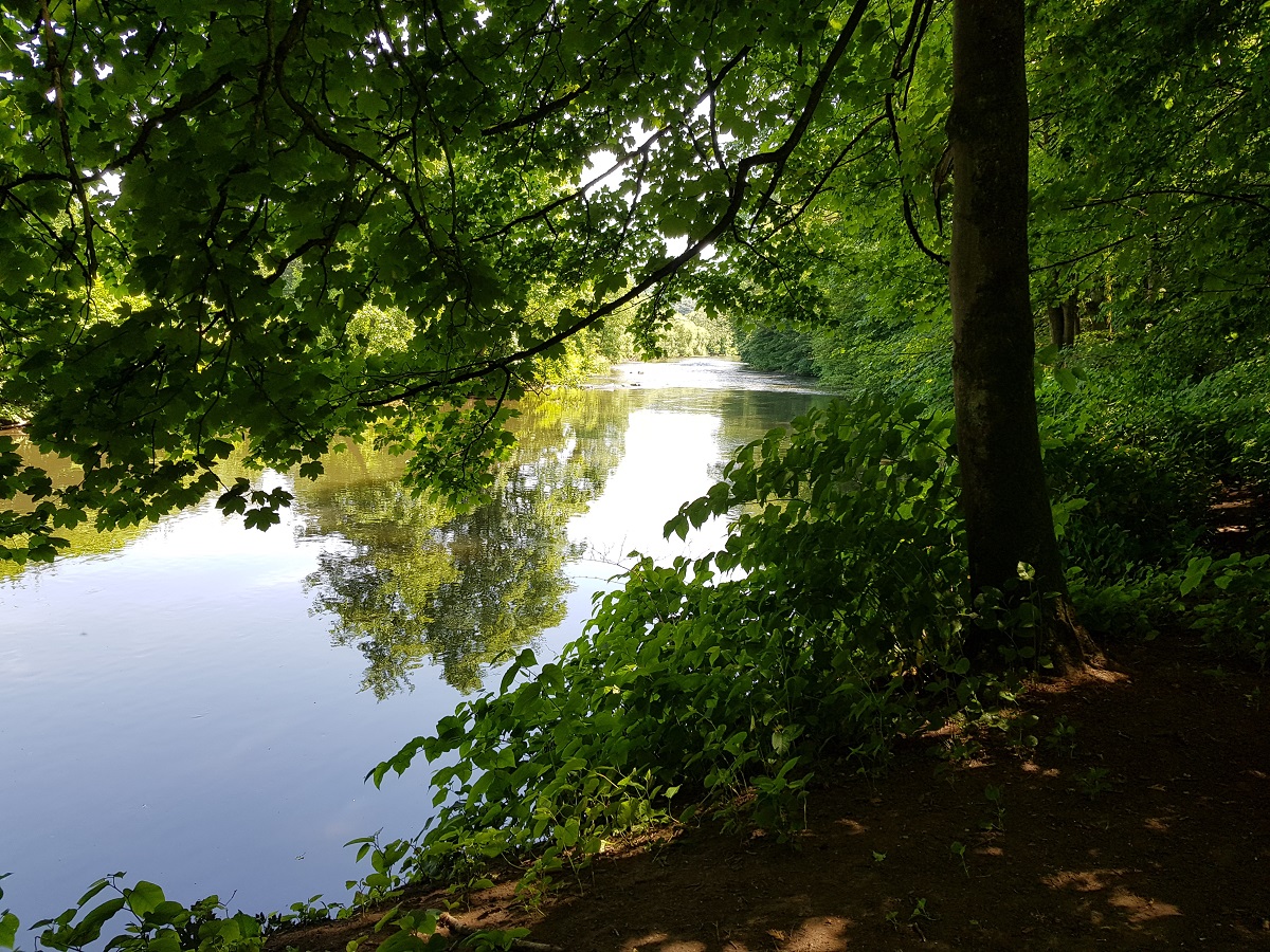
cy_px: 476
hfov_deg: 67.3
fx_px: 954
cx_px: 635
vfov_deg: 53.1
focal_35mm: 26
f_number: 1.7
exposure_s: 1/289
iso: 40
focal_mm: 4.2
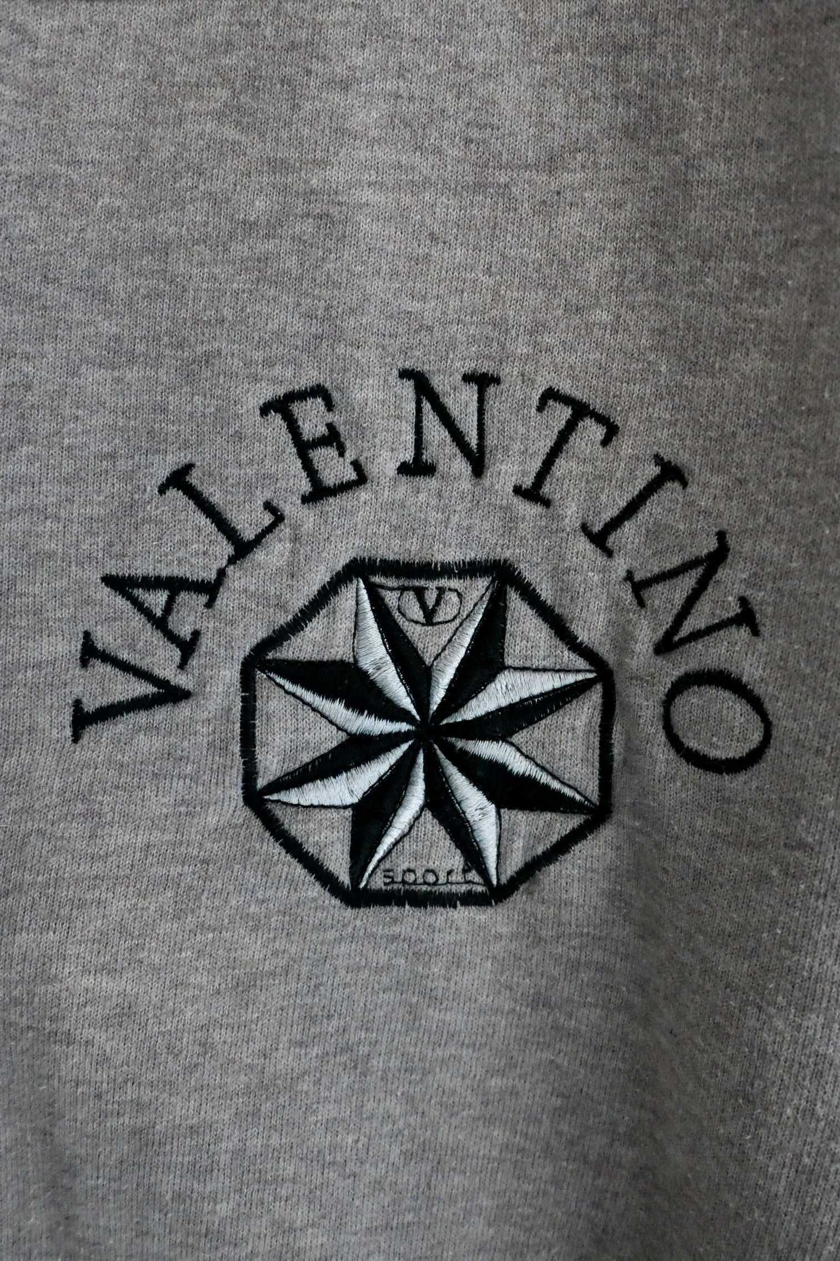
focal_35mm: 26
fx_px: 893
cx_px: 420
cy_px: 630
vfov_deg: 70.4
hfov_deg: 50.4
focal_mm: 17
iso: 1600
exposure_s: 1/80
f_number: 4.5
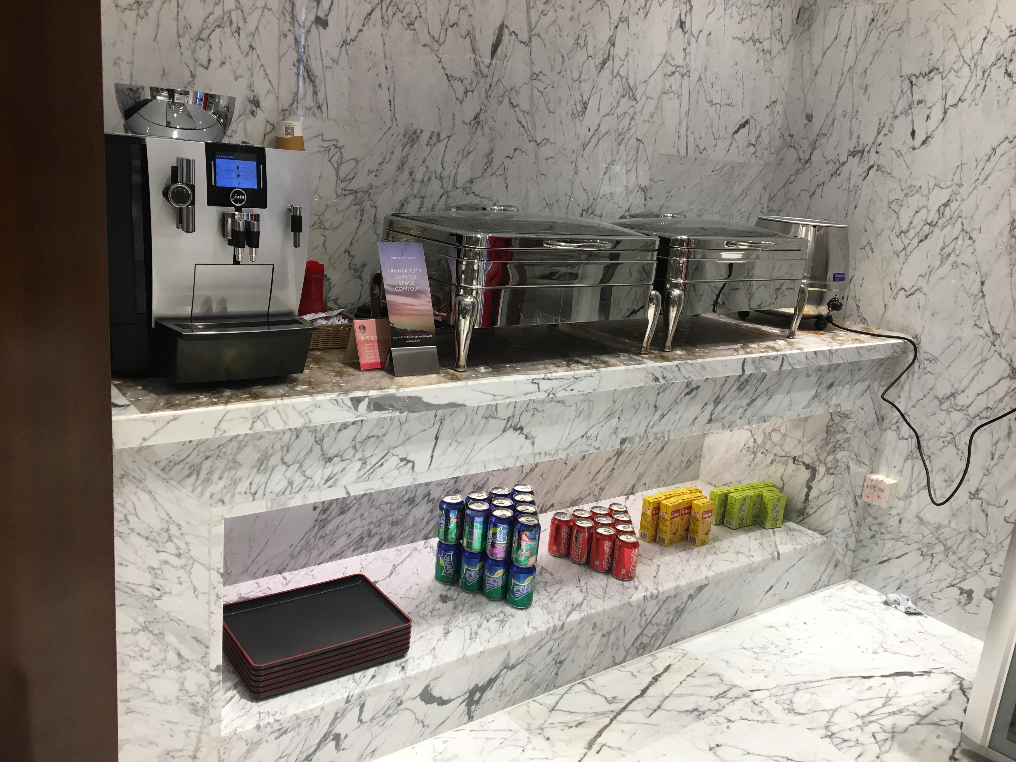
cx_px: 508
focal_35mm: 29
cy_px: 381
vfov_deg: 48.2
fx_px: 851
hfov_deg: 61.7
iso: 32
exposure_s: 1/33
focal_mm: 4.15
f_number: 2.2
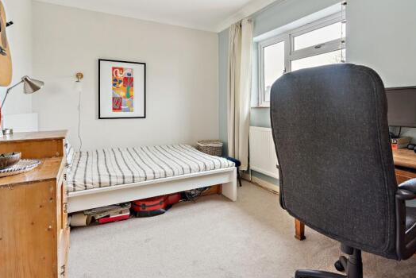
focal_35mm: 20
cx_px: 229
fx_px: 231
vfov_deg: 61.4
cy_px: 109
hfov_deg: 83.7
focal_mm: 16
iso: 200
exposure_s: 1/2
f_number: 5.6
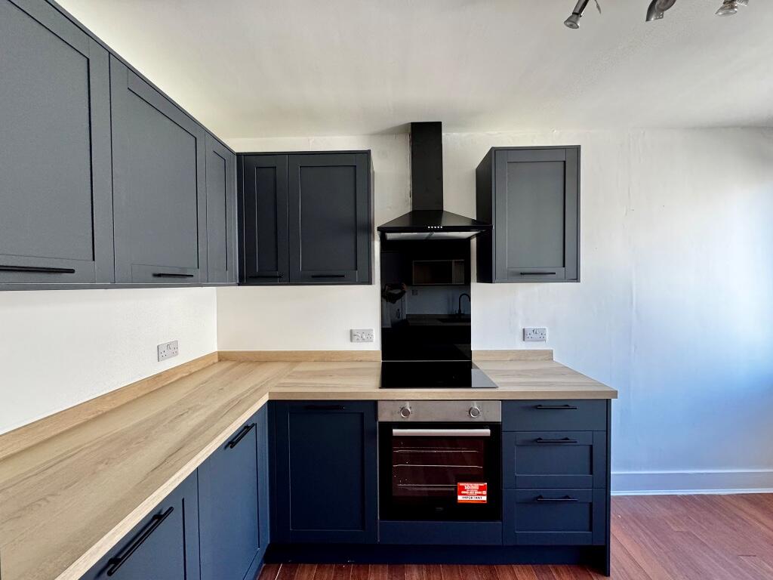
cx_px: 386
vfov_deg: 85.7
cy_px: 290
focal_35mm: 14
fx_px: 313
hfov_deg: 102.1
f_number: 2.2
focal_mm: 2.22
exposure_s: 1/99
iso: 200
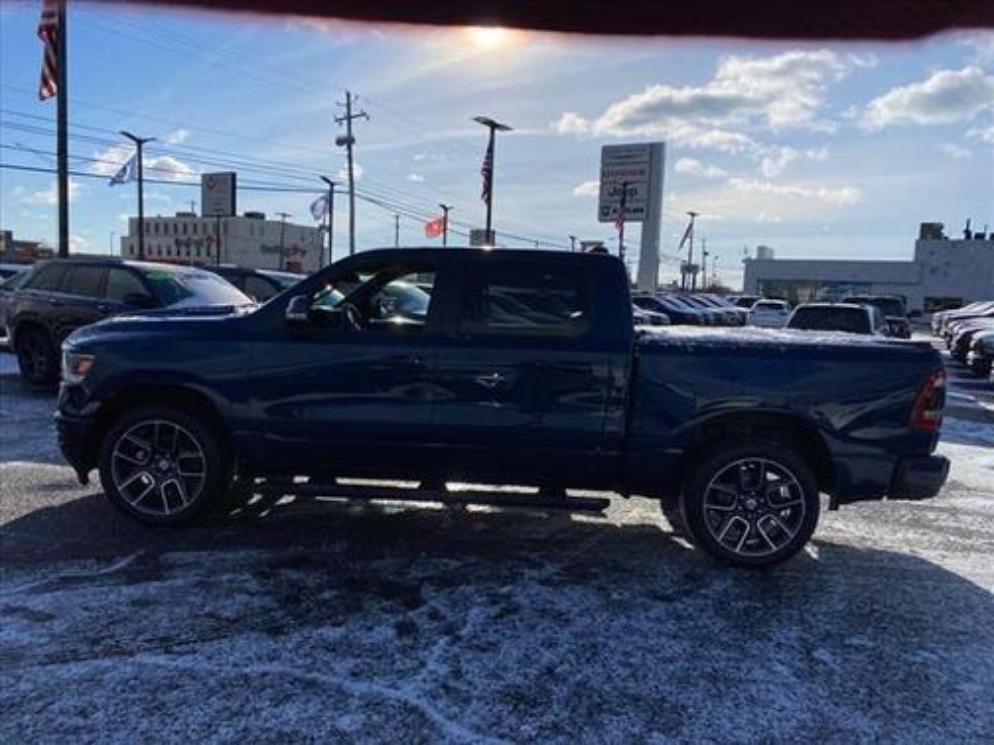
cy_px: 372
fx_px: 747
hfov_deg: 67.3
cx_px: 497
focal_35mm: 26
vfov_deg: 53.1
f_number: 1.8
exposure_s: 1/9615
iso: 32
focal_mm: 4.25
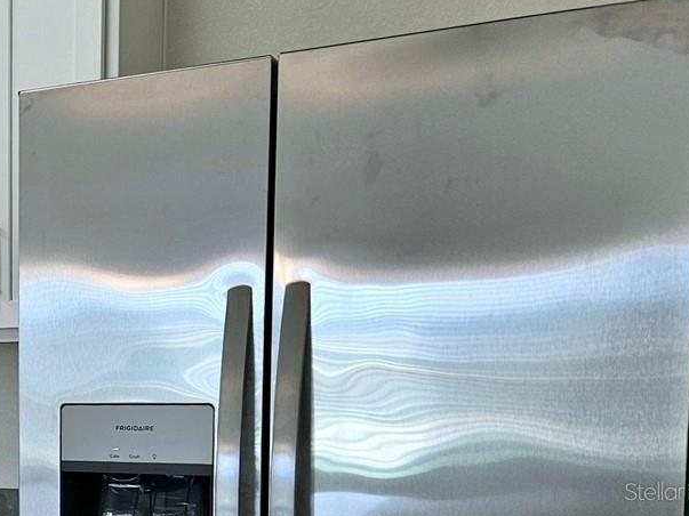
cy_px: 491
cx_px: -182
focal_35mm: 61
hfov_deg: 27.1
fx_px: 1214
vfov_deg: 23.2
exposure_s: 1/120
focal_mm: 5.4
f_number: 1.8
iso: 40
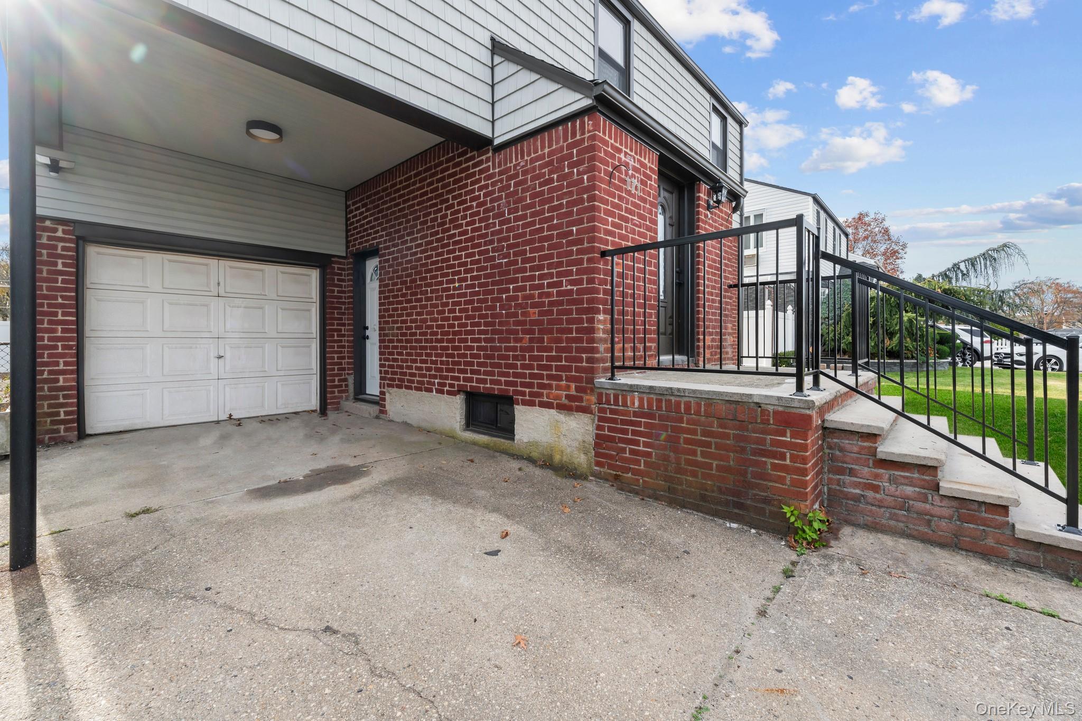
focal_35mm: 14
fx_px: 421
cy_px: 360
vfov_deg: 81.2
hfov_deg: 104.3
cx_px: 541
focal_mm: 14
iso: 800
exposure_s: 1/320
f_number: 10
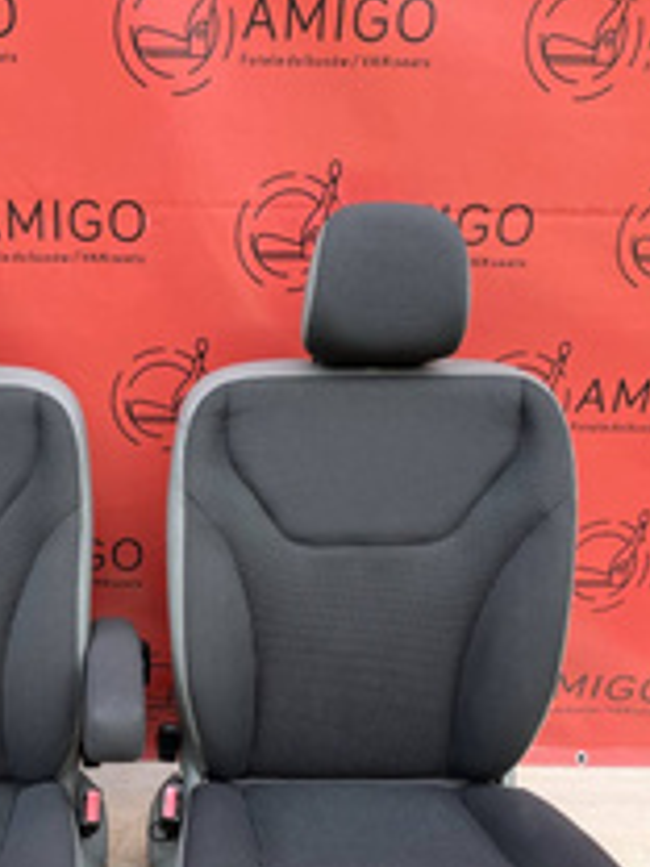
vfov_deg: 40.5
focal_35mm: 45
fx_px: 1127
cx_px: 129
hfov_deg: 31.4
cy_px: 679
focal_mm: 5.1
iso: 50
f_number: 1.6
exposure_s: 1/611
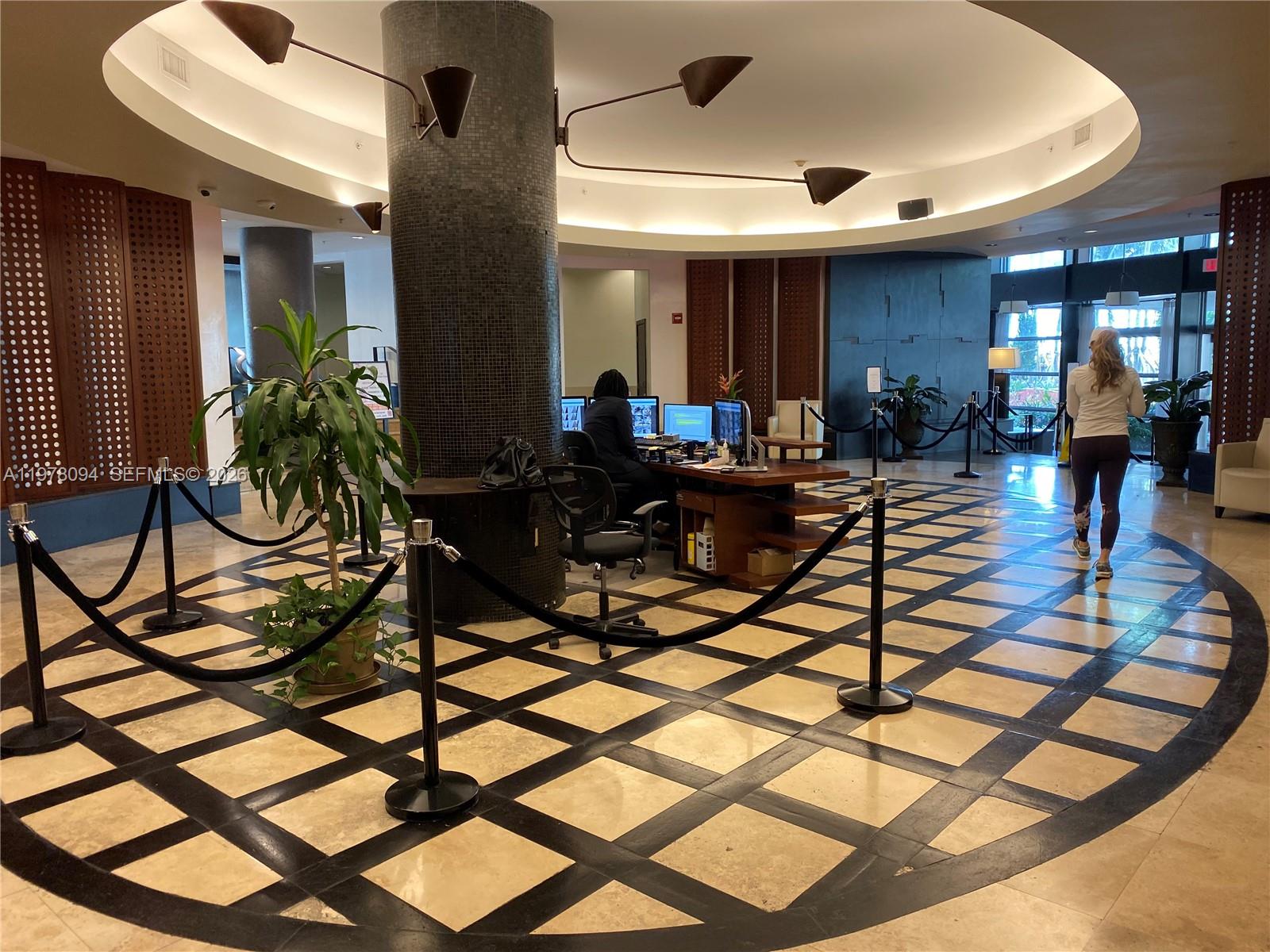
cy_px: 476
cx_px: 635
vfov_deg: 53.1
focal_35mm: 26
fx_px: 954
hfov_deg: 67.3
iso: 125
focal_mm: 4.25
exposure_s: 1/60
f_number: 1.8
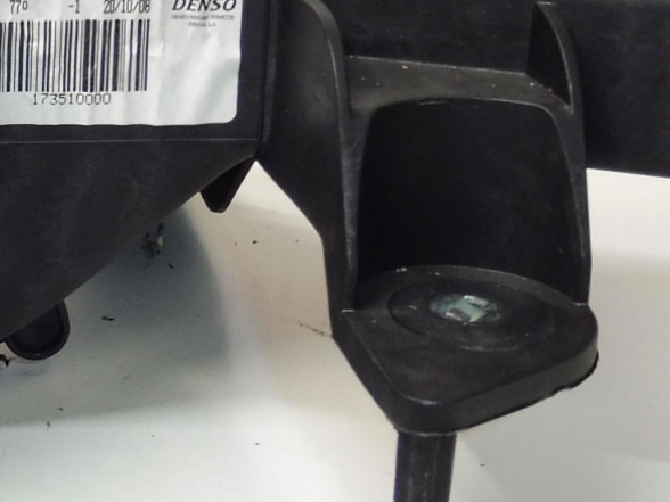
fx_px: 1819
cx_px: -123
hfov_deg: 19.7
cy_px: 229
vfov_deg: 15.7
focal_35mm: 94
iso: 200
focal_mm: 4.8
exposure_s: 1/60
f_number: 4
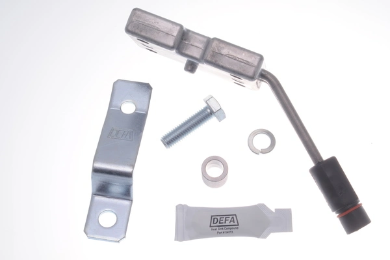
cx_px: 195
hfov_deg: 26.0
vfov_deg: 17.5
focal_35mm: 78
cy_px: 130
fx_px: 844
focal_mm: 52
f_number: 25
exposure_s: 1/160
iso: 200
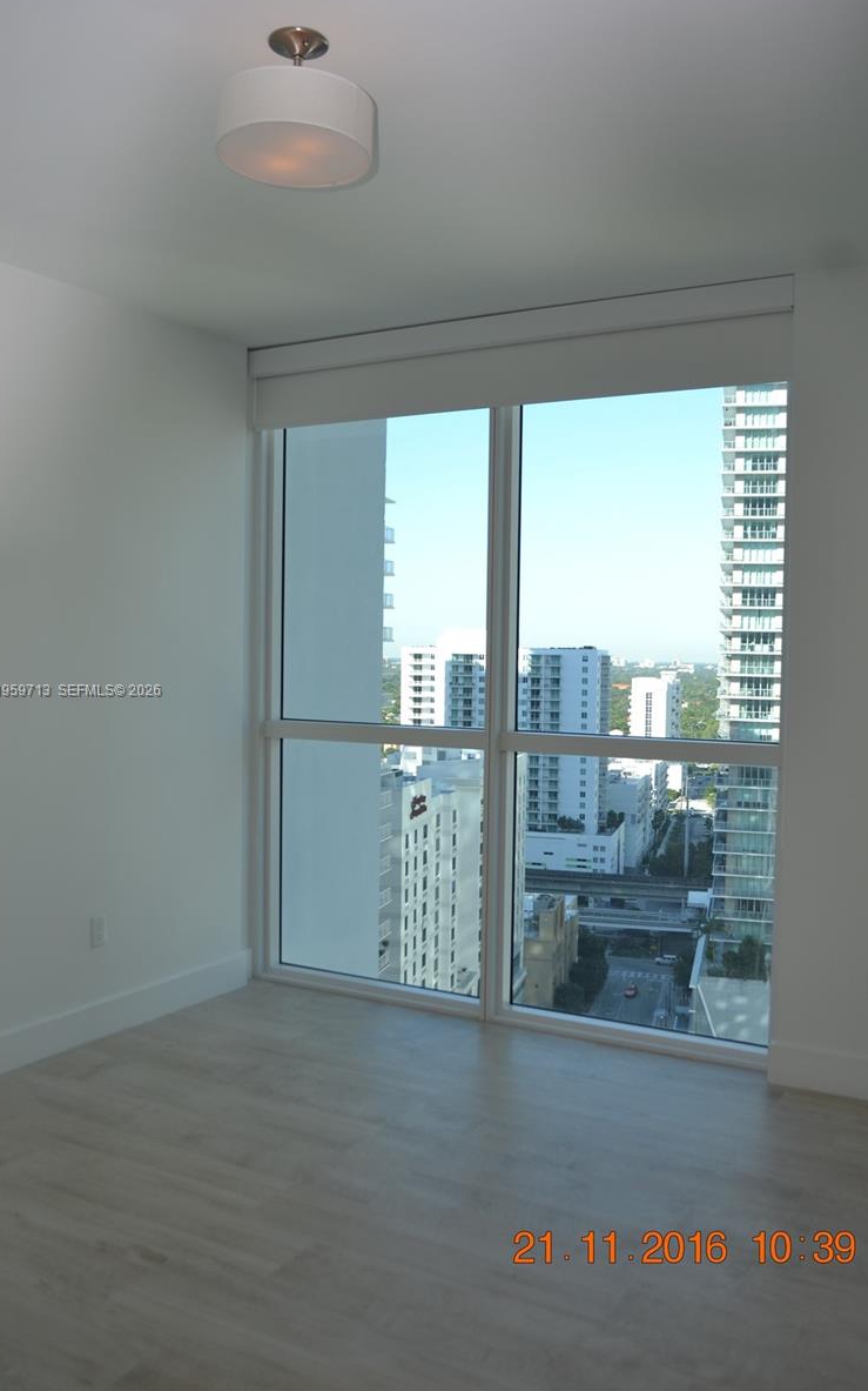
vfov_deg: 61.2
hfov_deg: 40.6
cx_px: 442
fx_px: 1174
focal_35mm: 31
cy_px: 691
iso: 100
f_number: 5
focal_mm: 20
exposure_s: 1/200
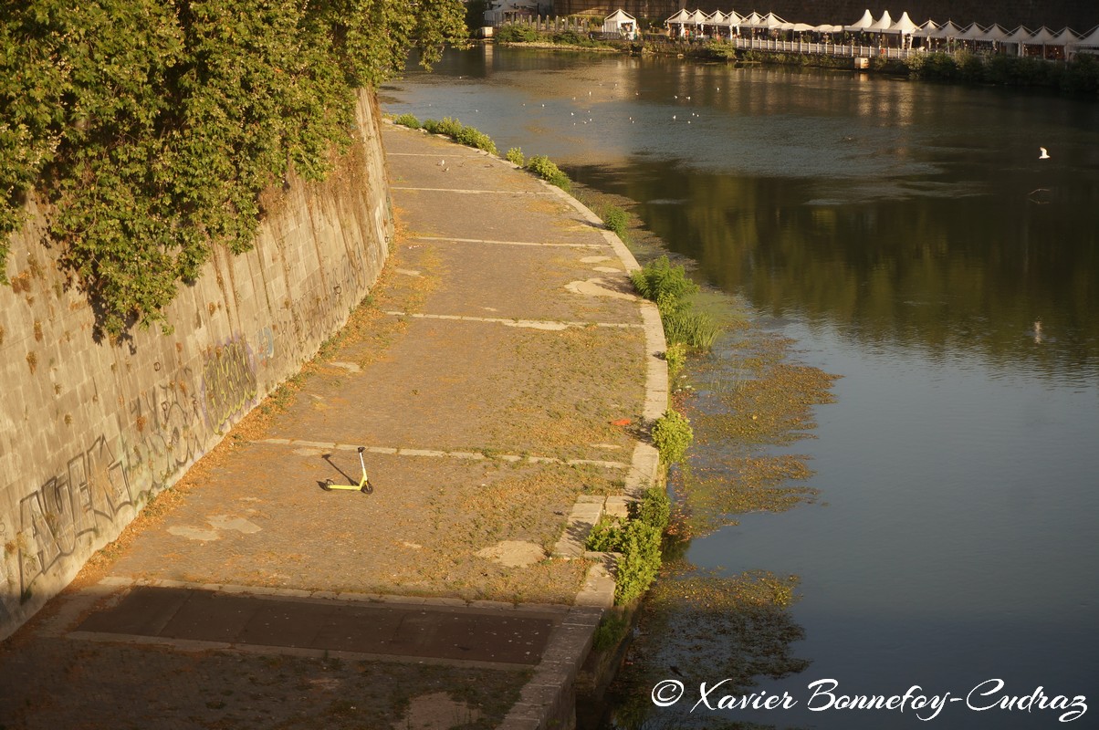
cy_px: 365
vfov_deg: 18.5
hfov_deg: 27.6
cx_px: 550
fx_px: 2241
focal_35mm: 74
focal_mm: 49
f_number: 5.6
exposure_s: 1/320
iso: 100
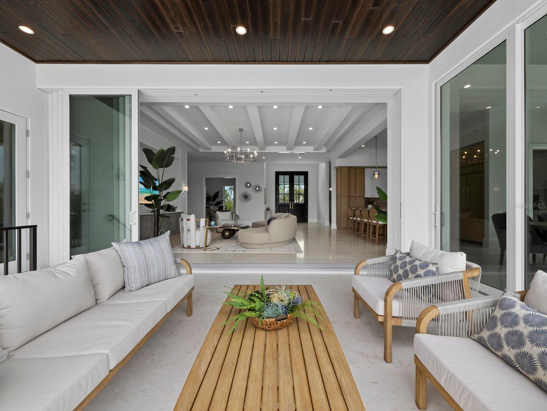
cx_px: 274
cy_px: 206
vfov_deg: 85.7
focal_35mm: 14
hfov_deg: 102.0
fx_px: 221
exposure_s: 1/60
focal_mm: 7
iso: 400
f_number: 11
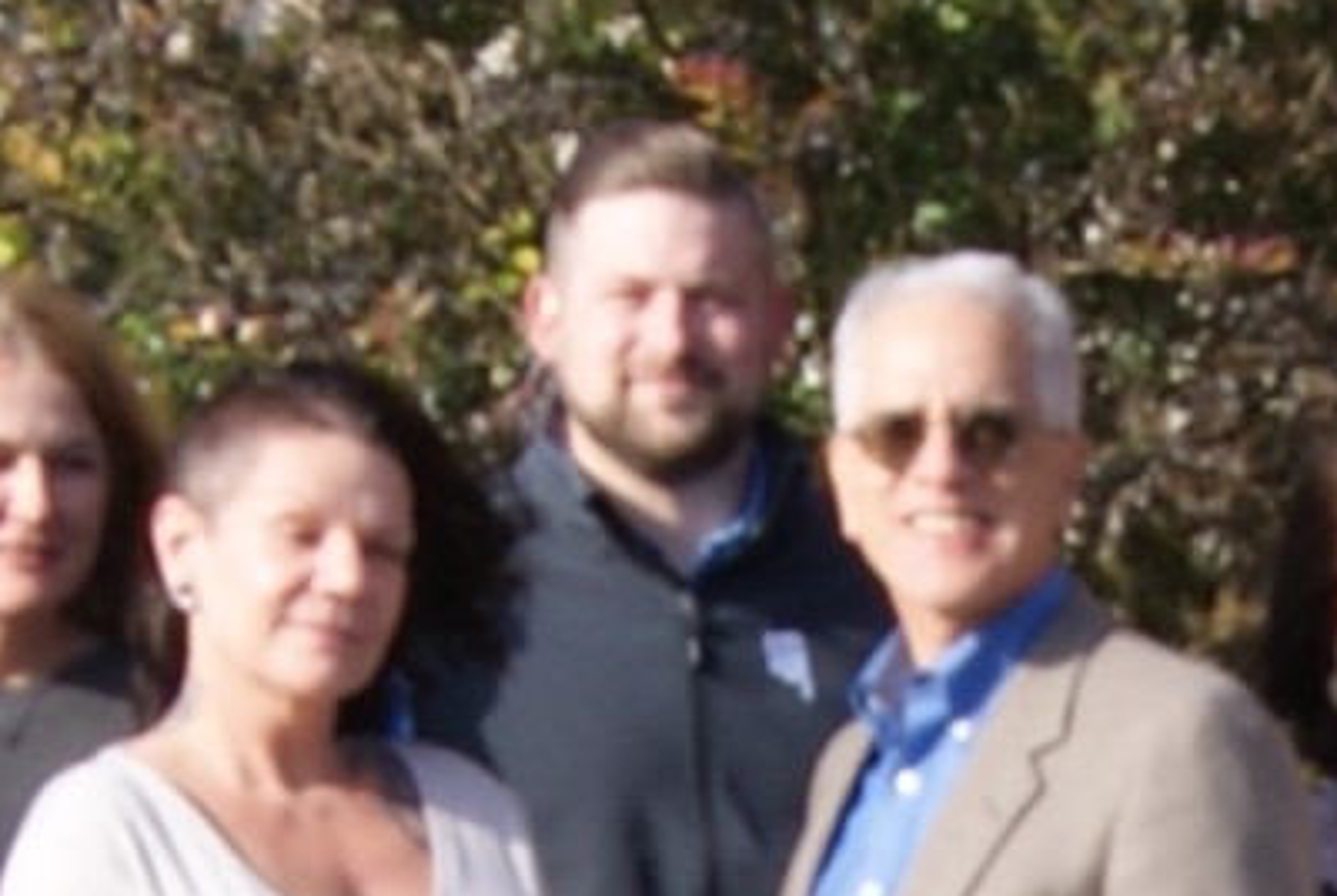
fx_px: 4761
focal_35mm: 128
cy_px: 1327
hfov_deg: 16.0
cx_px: 764
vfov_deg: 10.4
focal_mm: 22
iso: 100
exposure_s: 1/80
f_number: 10
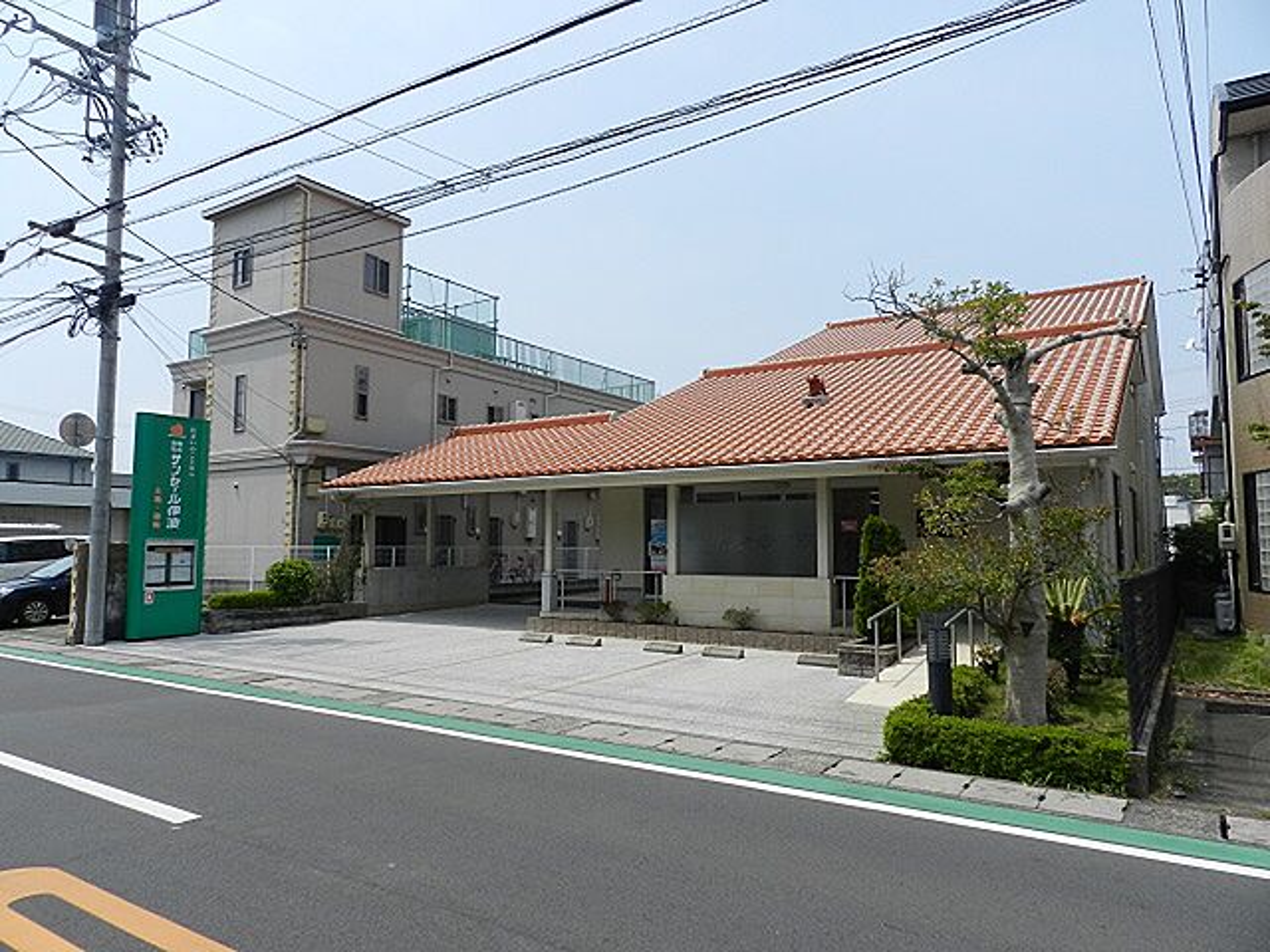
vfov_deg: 58.9
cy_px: 476
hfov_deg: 73.9
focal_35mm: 23
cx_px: 635
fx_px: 844
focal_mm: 4
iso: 160
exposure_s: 1/1000
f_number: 4.5
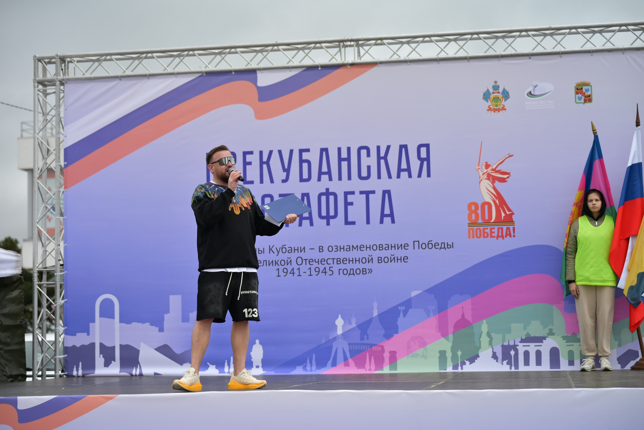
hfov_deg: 29.7
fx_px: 1216
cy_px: 215
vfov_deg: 20.0
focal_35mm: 68
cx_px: 322
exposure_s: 1/2500
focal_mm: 68
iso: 400
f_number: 2.5
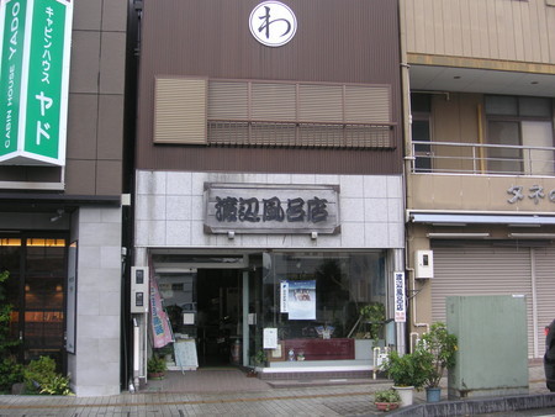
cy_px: 208
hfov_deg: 42.9
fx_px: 706
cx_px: 278
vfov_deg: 32.9
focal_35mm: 44
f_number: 3.1
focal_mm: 7.3
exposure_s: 1/90
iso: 50
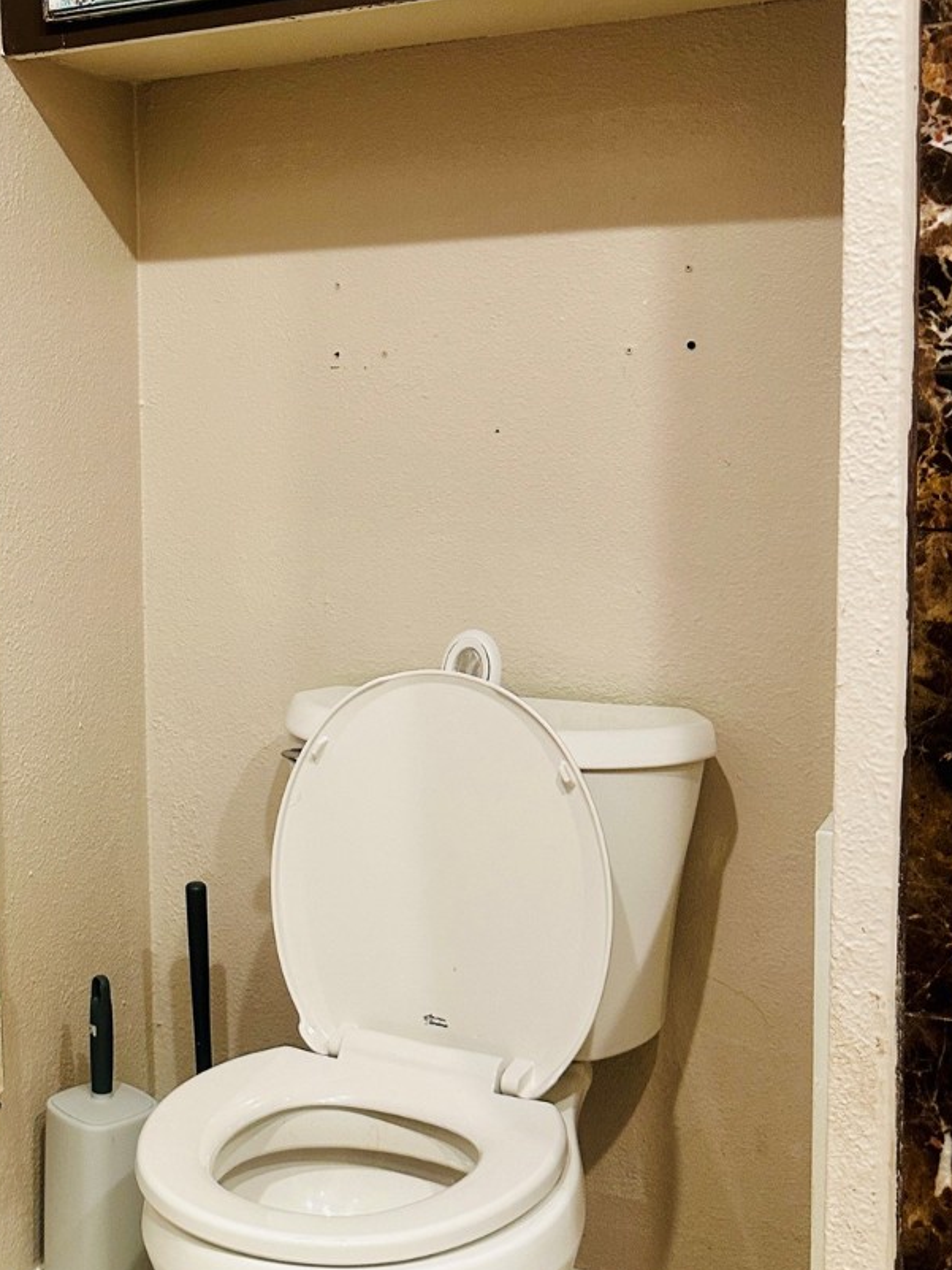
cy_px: 531
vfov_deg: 41.1
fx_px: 1686
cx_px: 84
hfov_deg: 30.1
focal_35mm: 46
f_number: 1.78
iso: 200
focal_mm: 6.86
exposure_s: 1/60
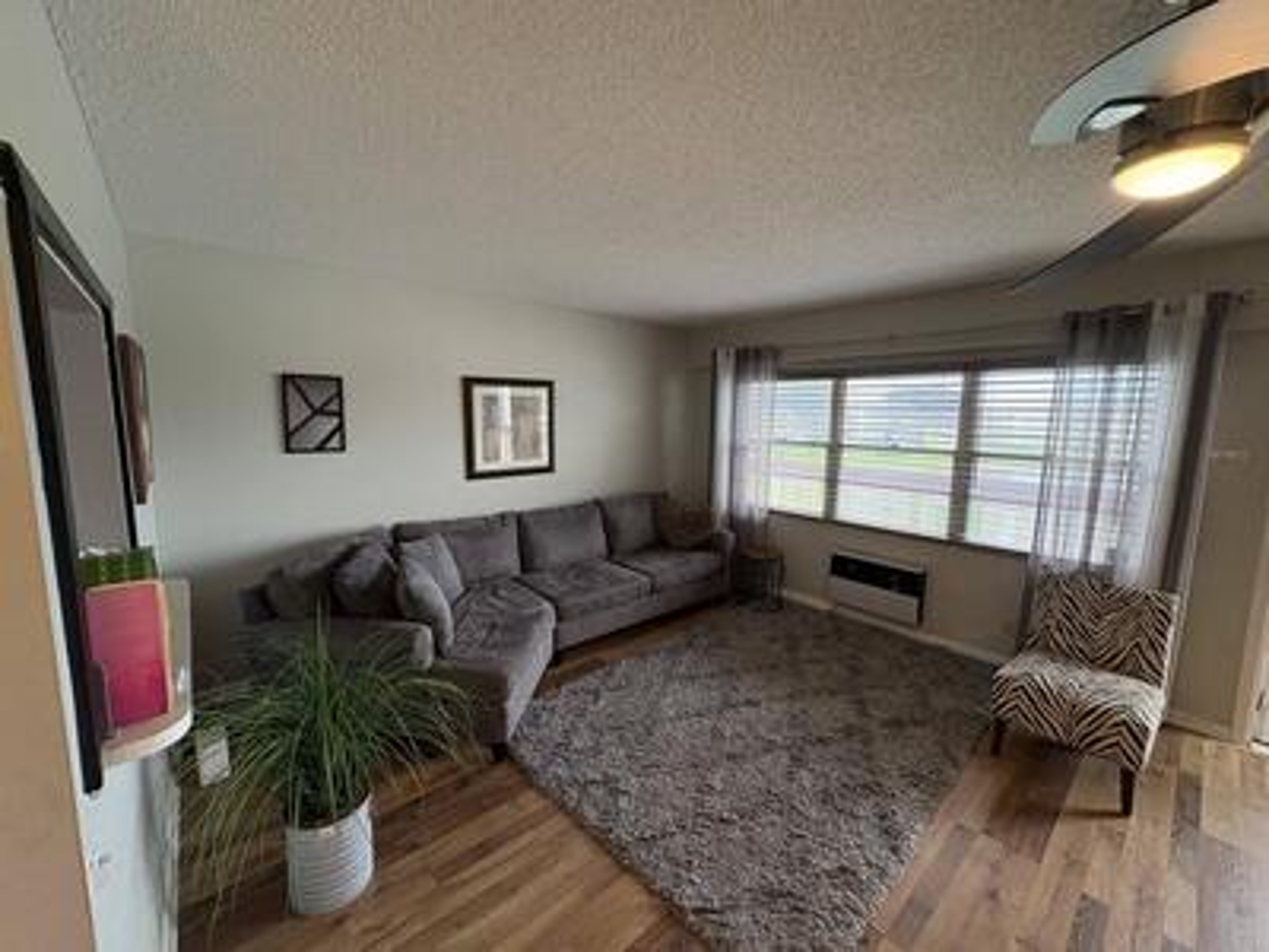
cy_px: 476
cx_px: 634
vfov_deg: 85.7
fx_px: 513
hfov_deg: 102.1
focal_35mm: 14
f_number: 2.2
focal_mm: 2.22
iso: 125
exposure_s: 1/120
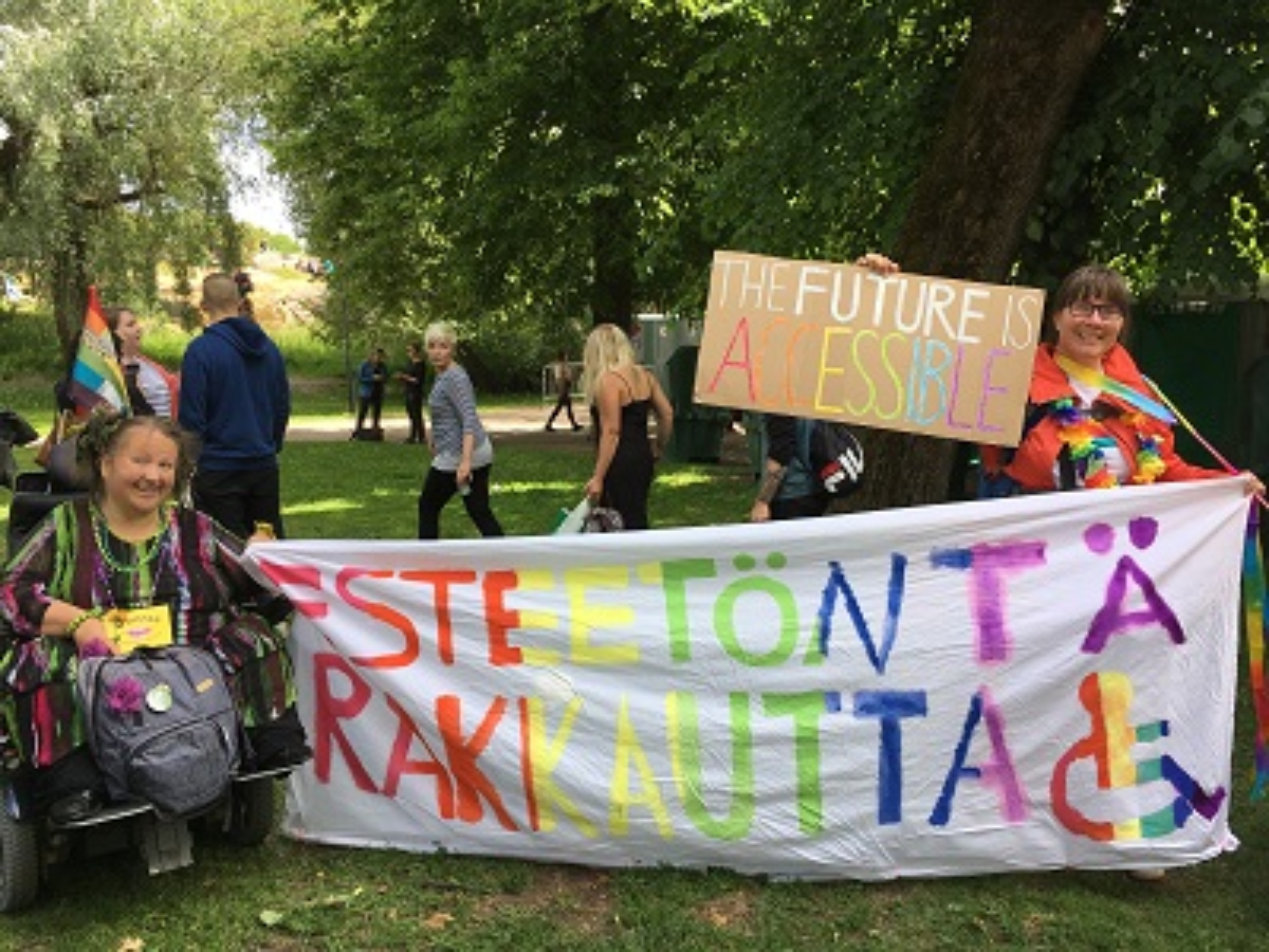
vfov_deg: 48.2
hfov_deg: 61.7
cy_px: 476
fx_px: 1063
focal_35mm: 29
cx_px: 634
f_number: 2.2
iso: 25
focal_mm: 4.15
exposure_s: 1/366
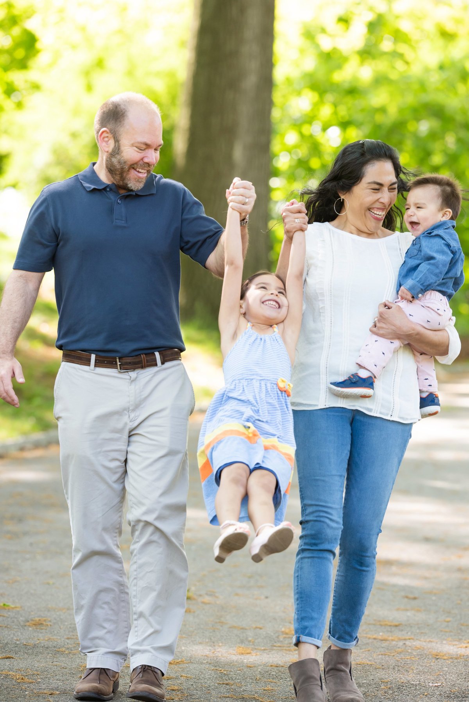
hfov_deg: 6.9
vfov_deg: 10.3
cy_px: 351
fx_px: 3905
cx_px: 234
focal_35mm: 200
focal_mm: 200
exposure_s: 1/400
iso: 500
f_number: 4.5
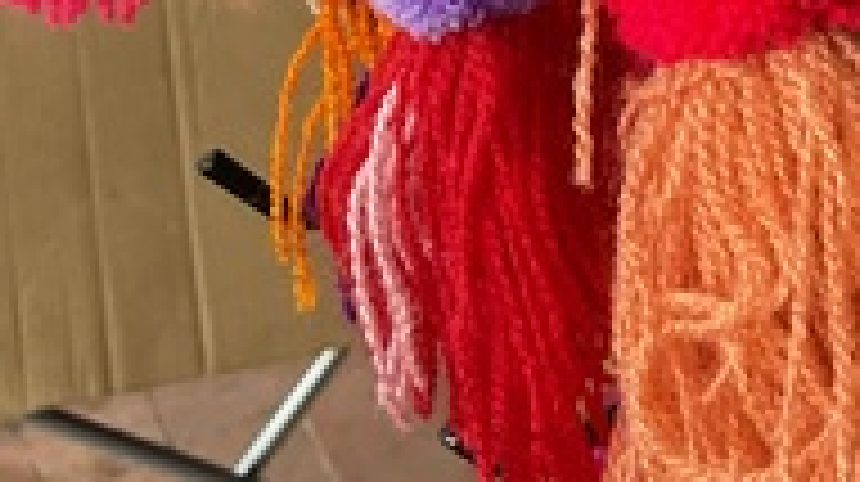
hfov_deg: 19.8
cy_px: -372
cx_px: 1081
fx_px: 2278
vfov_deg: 11.3
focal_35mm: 100
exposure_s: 1/121
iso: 64
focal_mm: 3
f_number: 1.8
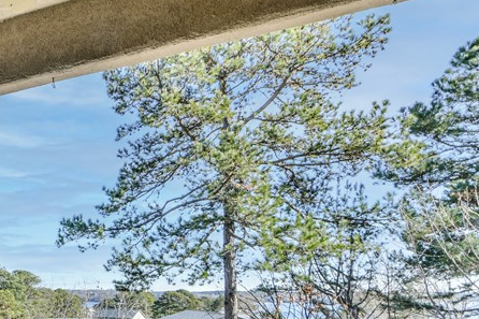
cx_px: -58
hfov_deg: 39.6
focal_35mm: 39
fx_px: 519
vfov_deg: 31.7
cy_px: 315
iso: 400
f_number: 8
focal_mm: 16
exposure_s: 1/200
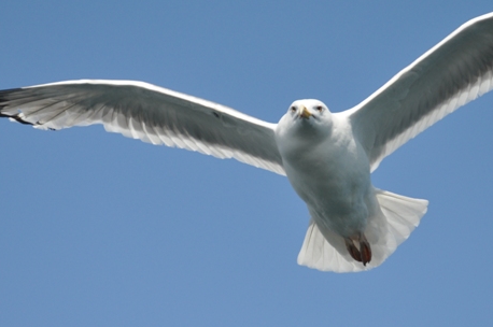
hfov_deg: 7.5
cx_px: 283
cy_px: 152
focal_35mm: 275
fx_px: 3759
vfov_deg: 5.0
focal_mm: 105
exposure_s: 1/1000
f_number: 7.1
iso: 250
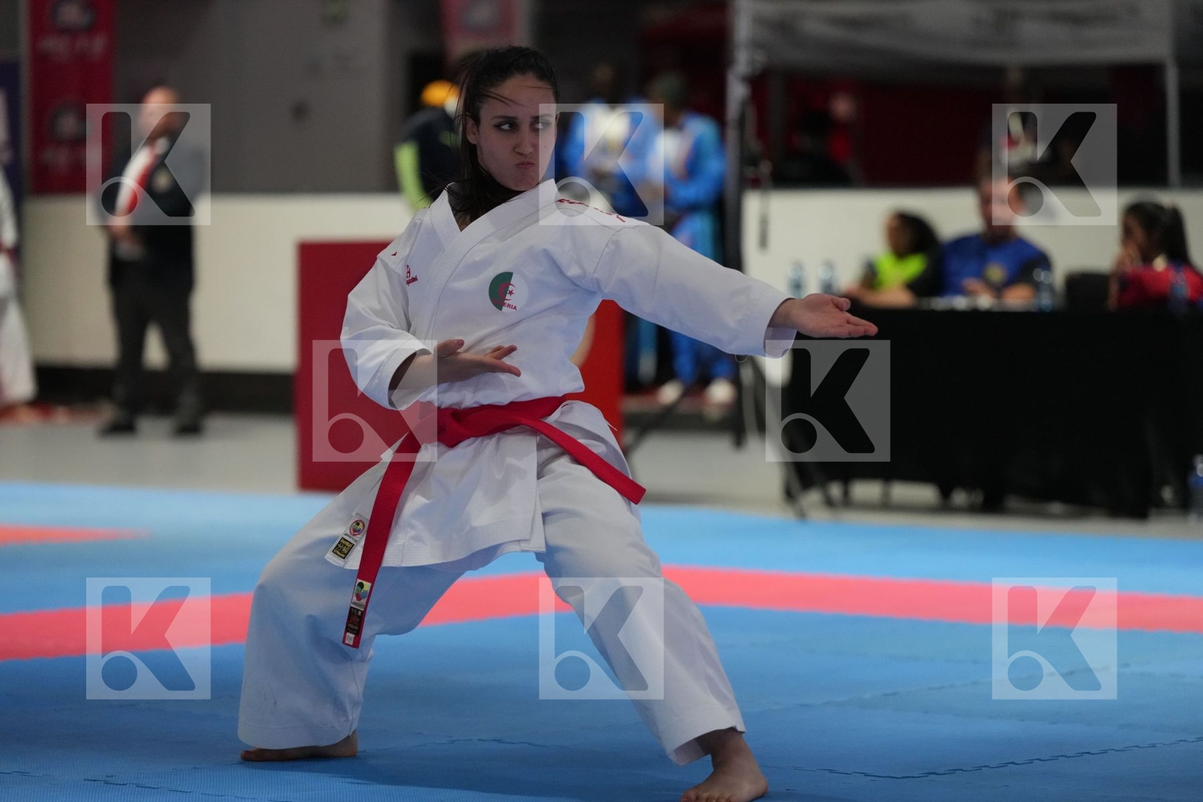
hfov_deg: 15.2
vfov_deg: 10.2
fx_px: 4511
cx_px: 602
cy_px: 401
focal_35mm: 135
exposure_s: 1/500
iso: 5000
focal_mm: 135
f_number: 2.8
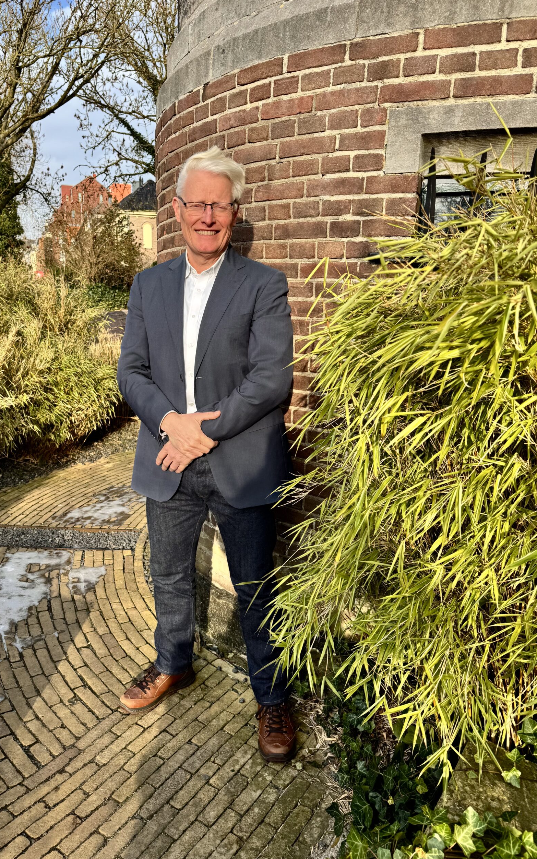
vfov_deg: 70.4
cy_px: 427
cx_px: 222
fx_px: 609
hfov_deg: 47.4
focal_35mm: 26
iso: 80
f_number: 1.78
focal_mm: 6.76
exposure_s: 1/1488
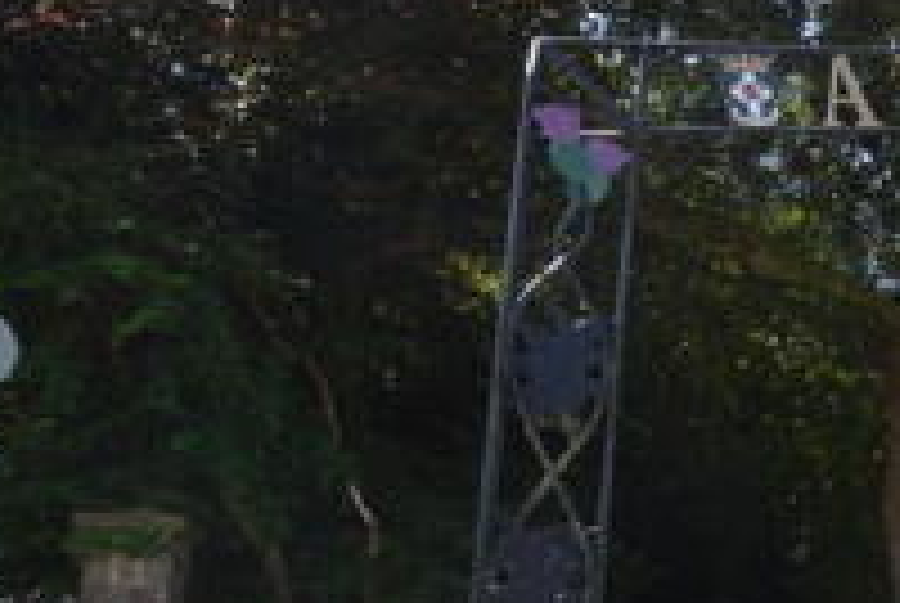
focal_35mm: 49
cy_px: 605
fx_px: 1227
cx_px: 1296
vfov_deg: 26.2
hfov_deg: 28.7
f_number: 6.3
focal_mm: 10
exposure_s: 1/160
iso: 100
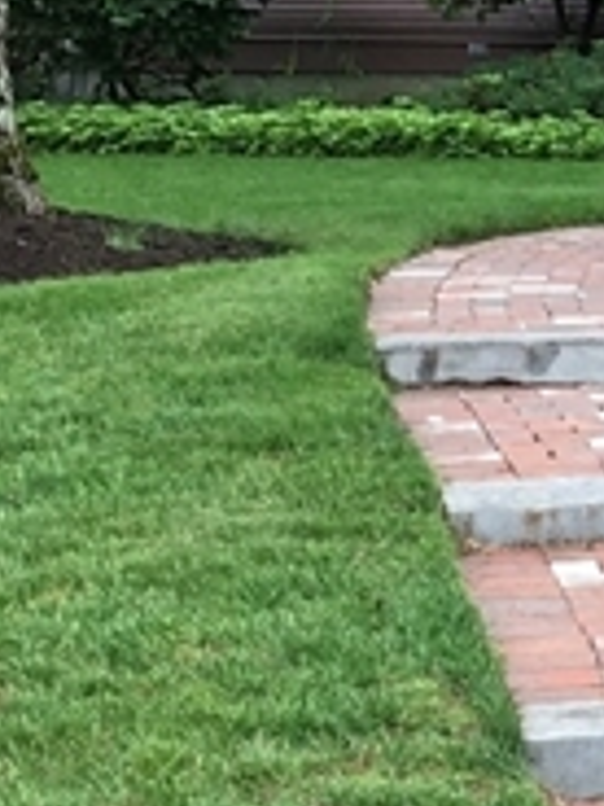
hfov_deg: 8.4
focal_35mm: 161
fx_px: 3746
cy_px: 48
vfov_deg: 12.2
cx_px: 1462
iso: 25
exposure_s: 1/140
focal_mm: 4.15
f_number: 2.2
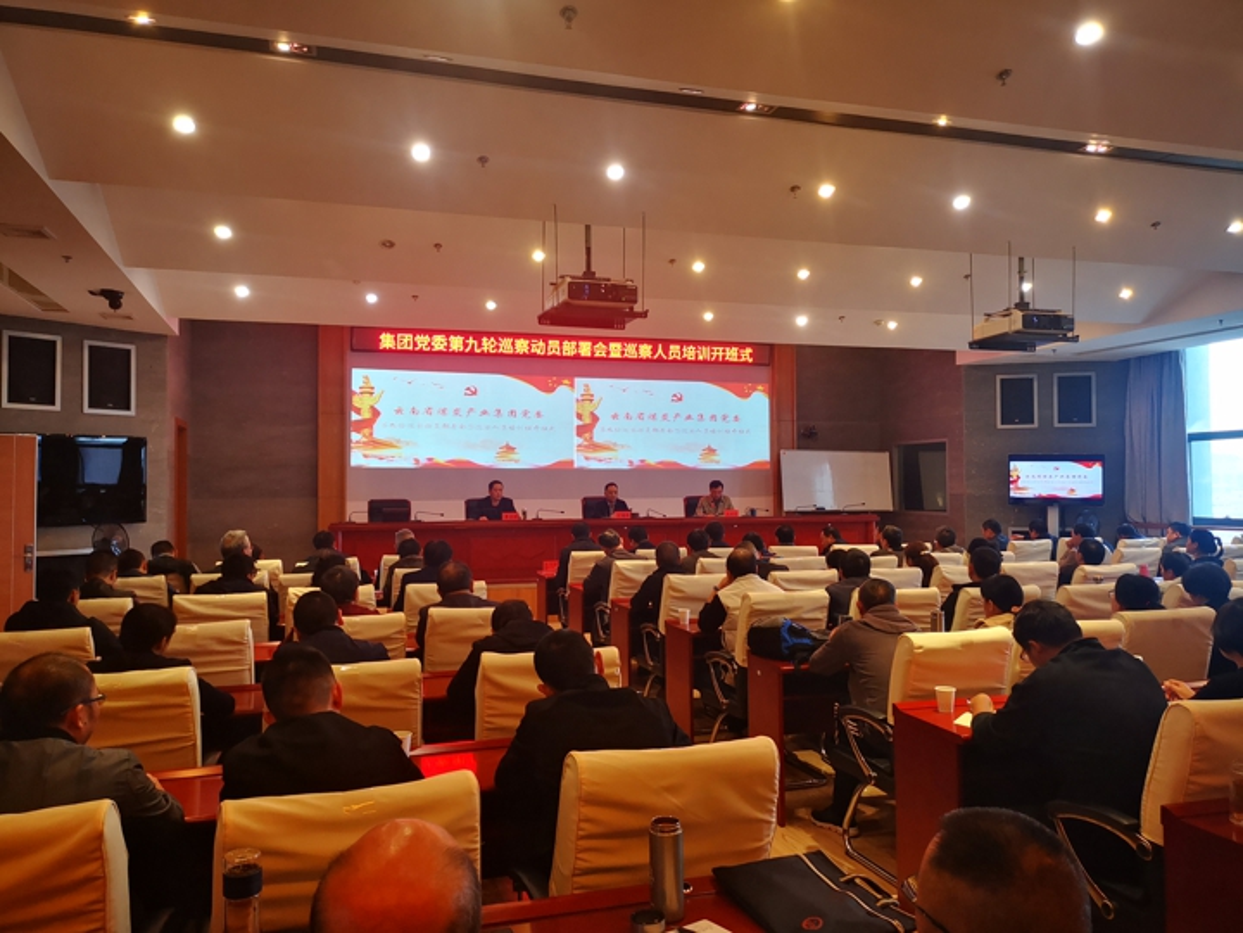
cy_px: 466
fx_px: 970
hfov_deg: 65.3
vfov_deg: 51.4
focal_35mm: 27
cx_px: 622
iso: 250
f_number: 1.8
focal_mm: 4.75
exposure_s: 1/100
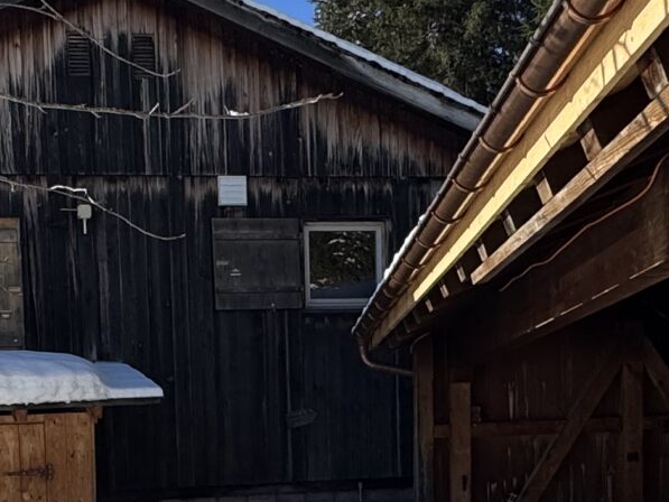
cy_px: 578
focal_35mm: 60
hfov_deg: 31.4
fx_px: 1160
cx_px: 134
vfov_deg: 22.7
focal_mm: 2.22
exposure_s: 1/2415
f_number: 2.2
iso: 50
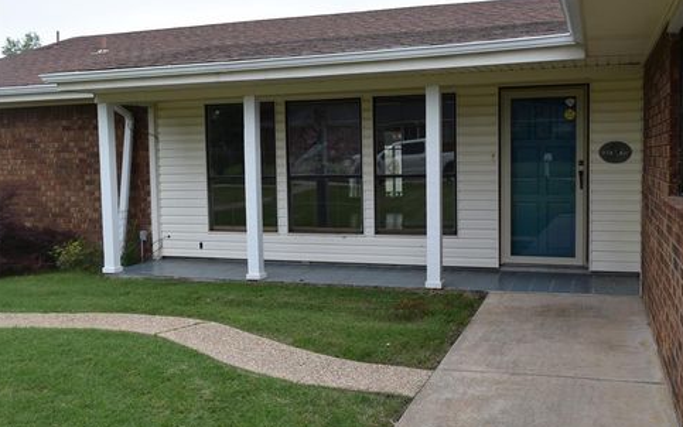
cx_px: 346
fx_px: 707
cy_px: 206
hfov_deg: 51.5
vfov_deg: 33.6
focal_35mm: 38
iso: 400
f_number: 8
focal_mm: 24
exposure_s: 1/250
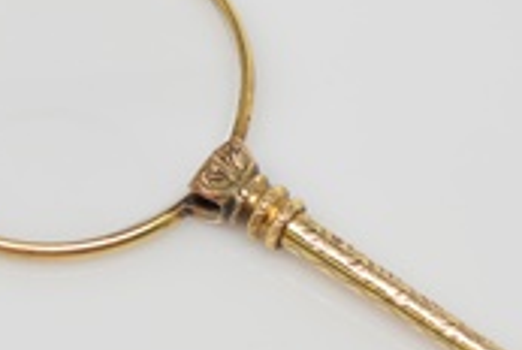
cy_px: 133
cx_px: -6
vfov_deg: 7.4
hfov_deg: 10.9
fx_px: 2716
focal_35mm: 187
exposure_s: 1/15
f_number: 5.6
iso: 200
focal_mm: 36
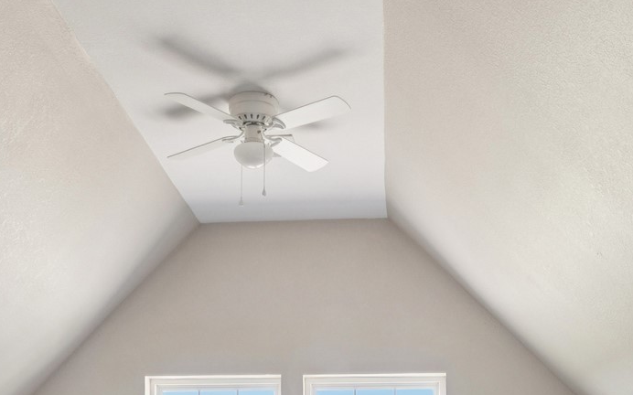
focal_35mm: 48
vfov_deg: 22.3
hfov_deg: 41.8
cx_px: 289
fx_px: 828
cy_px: 587
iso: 640
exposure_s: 1/15
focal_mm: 16
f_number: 11
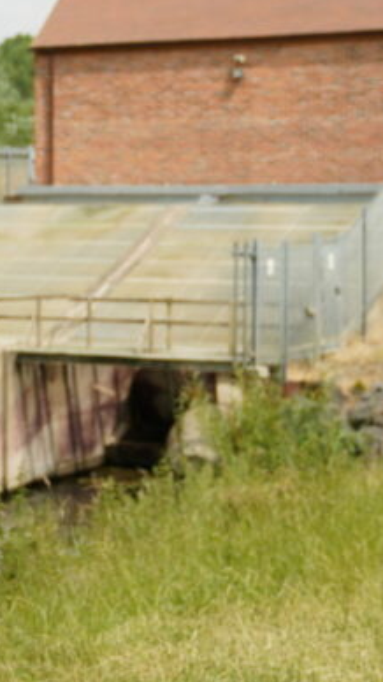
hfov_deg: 11.0
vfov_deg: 20.3
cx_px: -207
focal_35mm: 105
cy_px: 270
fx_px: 1897
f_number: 2.8
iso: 100
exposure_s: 1/800
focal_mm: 38
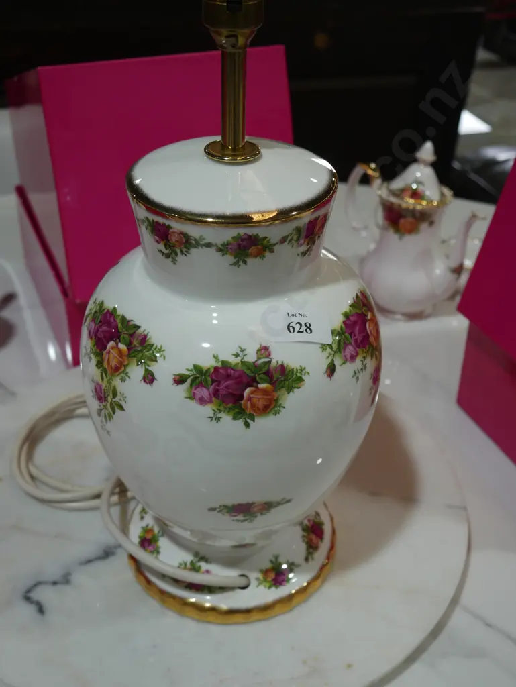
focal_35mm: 44
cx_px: 258
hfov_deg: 32.9
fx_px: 874
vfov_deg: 42.9
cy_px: 344
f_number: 4.7
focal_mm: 22
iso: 200
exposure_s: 1/125
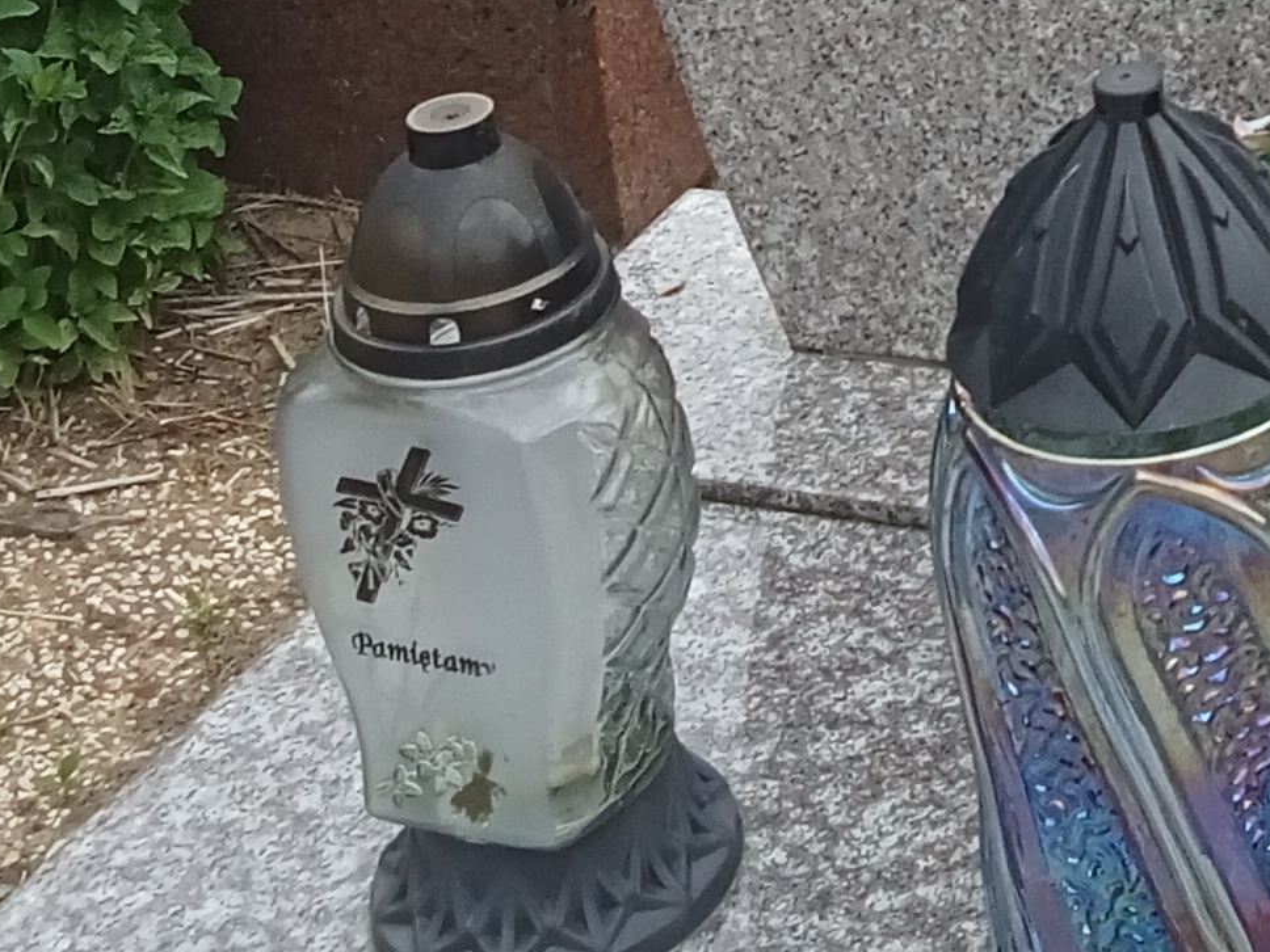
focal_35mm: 91
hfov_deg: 19.8
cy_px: -548
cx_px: 1637
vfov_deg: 14.9
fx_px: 3339
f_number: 2
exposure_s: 1/438
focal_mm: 2.79
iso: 200
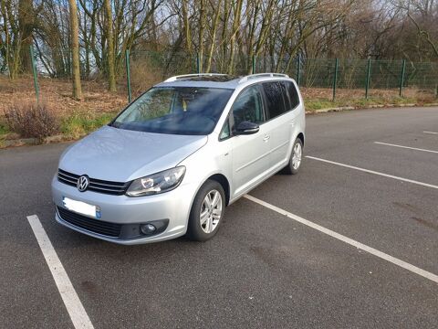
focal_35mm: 26
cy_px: 164
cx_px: 219
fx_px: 329
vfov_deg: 53.1
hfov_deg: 67.3
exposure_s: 1/366
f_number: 2.4
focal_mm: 4.3
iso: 50
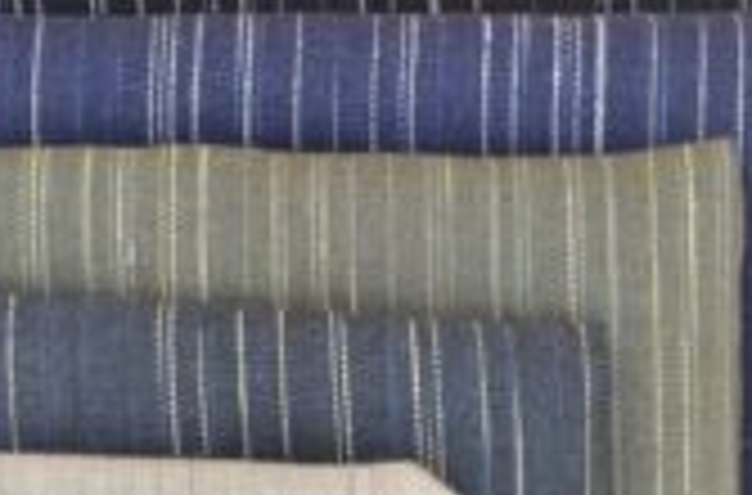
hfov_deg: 14.3
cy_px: 299
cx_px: 414
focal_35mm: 144
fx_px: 2997
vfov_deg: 9.4
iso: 5000
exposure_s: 1/2000
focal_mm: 32
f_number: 6.7
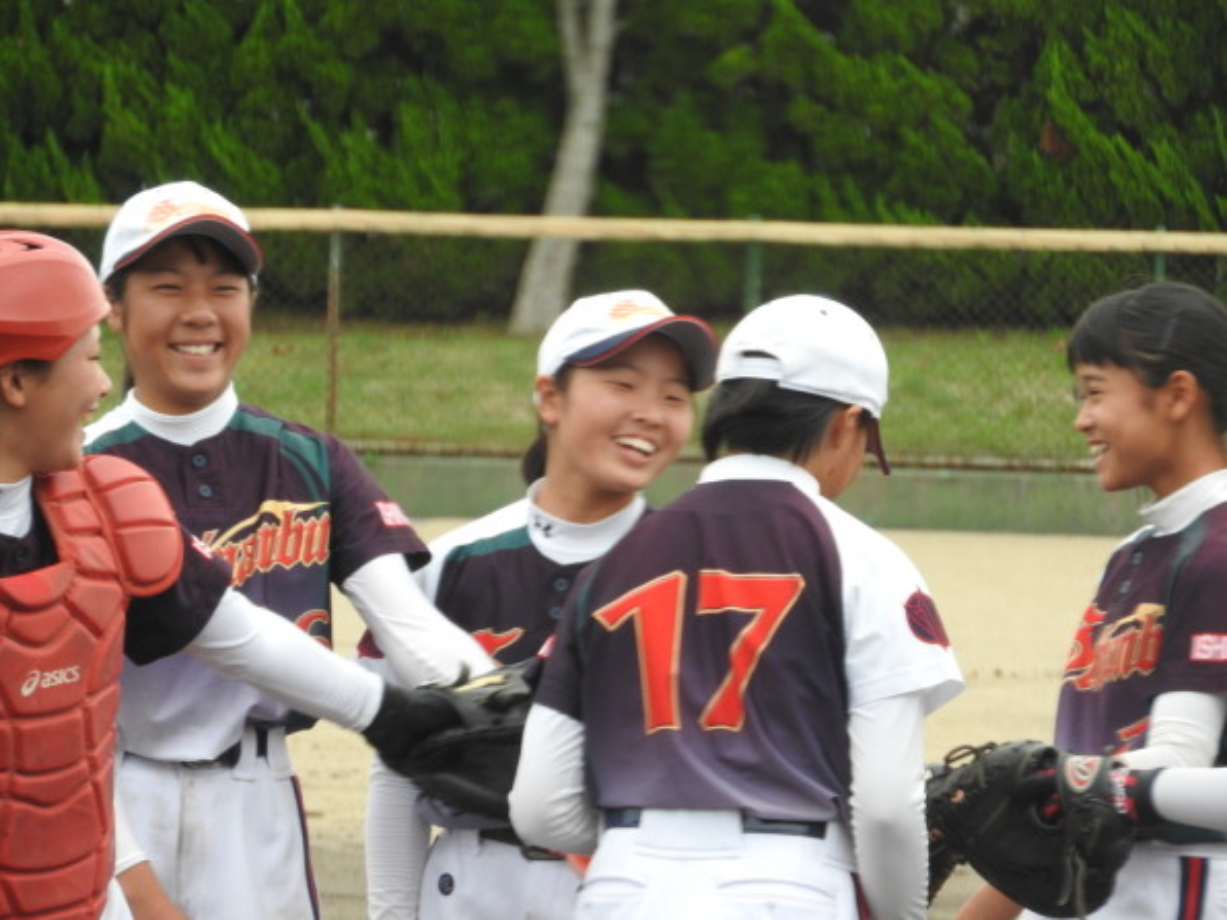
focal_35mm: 453
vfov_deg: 3.3
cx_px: 611
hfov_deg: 4.4
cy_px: 461
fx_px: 16057
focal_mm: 80.6
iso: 200
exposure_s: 1/250
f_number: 5.6
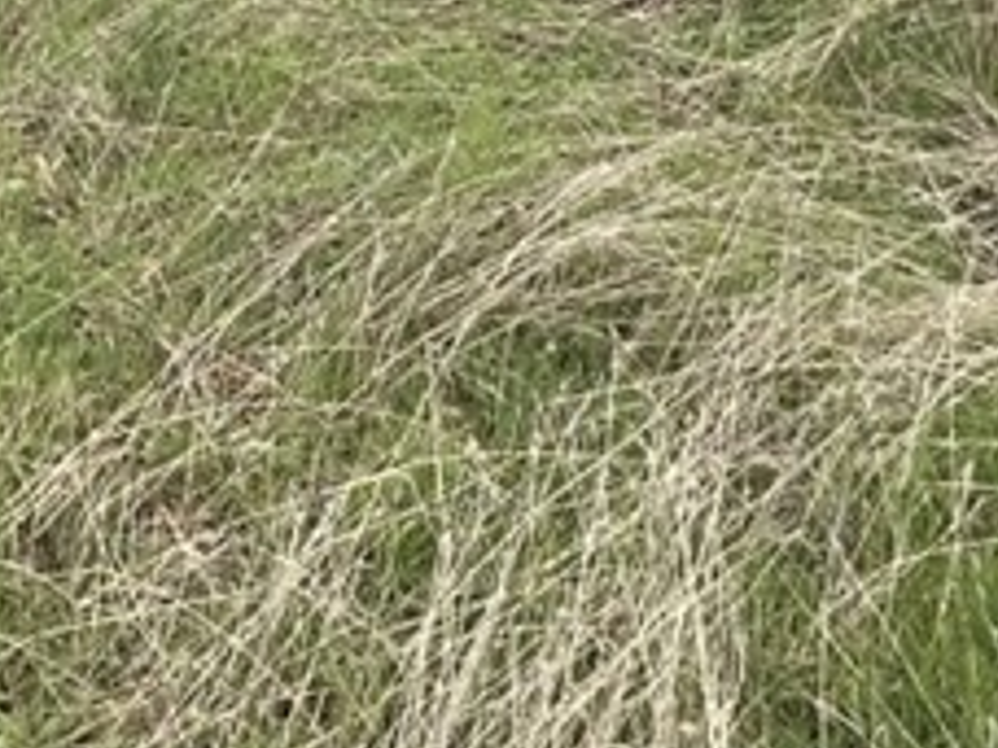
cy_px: -639
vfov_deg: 18.0
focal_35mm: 63
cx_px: 302
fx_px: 1816
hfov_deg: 30.4
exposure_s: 1/99
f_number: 2.2
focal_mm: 2.22
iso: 64
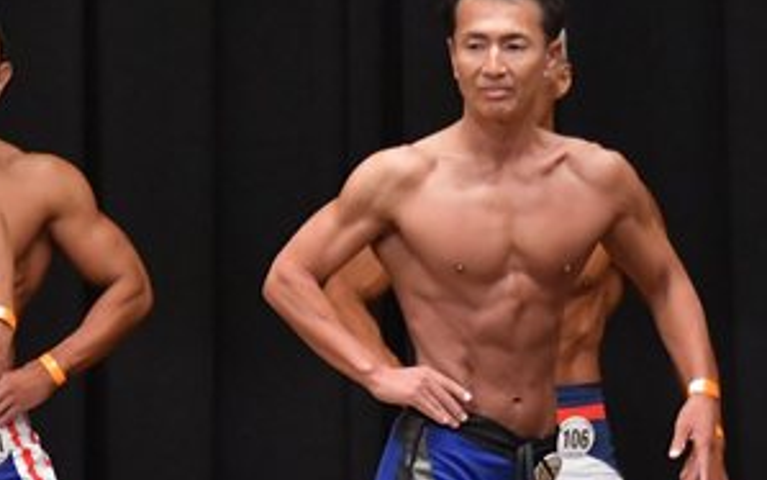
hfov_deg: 3.9
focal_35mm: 534
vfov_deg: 2.5
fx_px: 11164
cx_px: 60
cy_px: 485
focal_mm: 135
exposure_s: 1/400
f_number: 5.6
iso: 6400
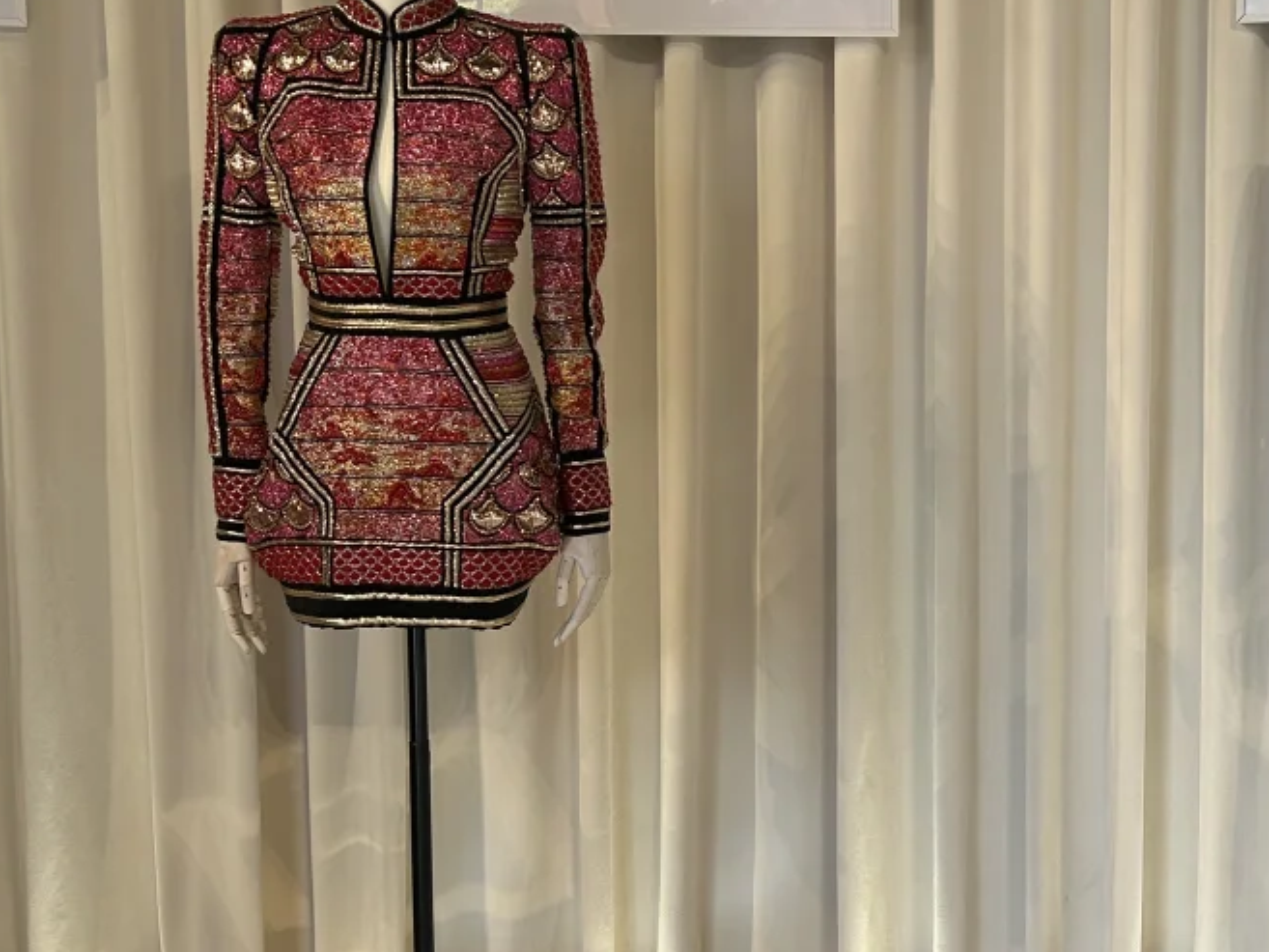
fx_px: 2090
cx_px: 908
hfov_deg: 33.3
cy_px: 384
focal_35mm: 57
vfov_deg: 25.6
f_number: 1.5
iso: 40
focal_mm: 5.7
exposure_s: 1/244
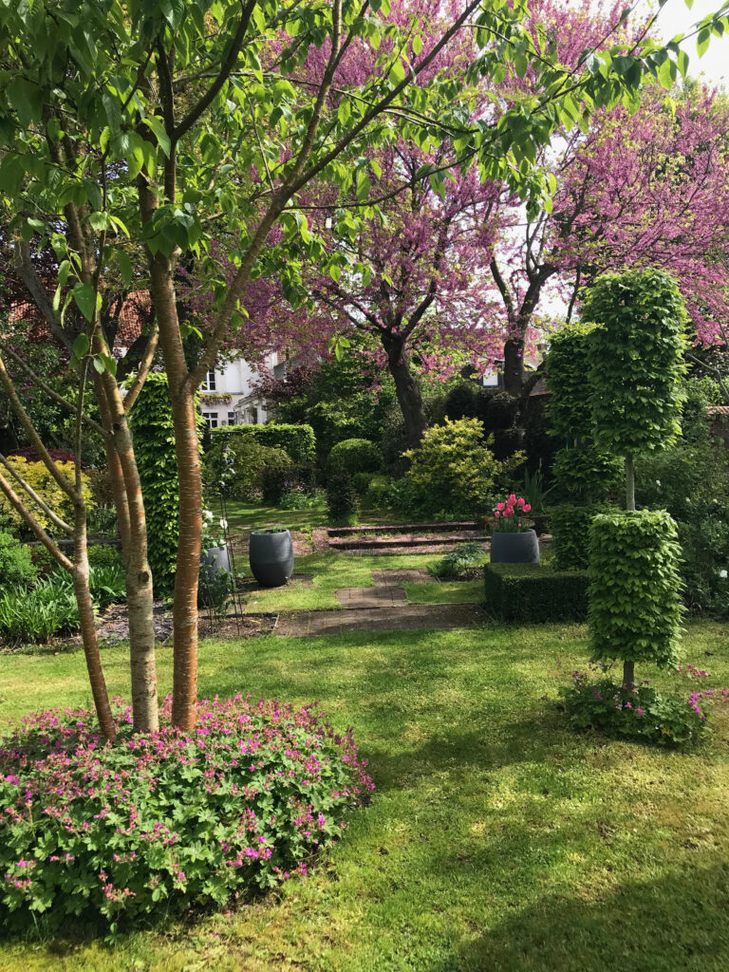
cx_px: 364
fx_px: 786
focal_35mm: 28
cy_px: 486
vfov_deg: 63.4
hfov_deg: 49.7
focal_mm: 3.99
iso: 20
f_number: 1.8
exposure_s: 1/870
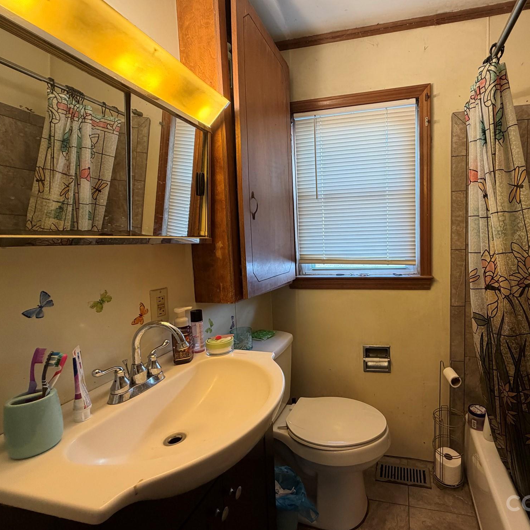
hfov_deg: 81.7
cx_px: 343
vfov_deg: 84.0
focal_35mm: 17
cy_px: 261
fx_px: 294
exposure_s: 1/60
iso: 250
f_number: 2.2
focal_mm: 2.22
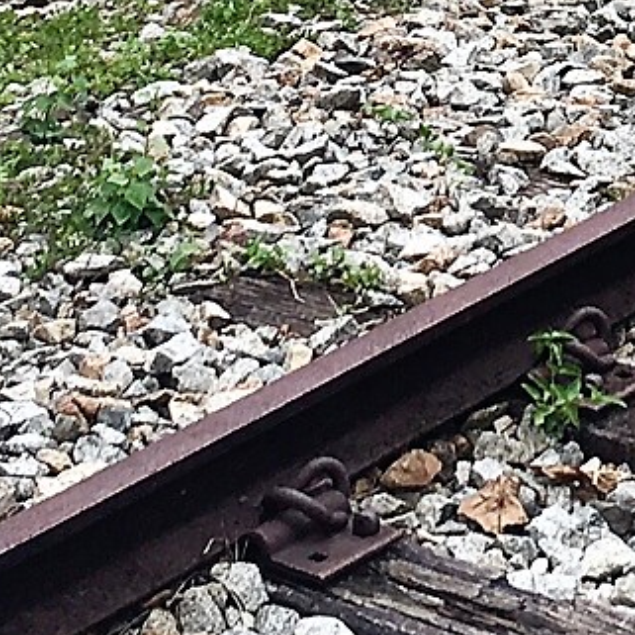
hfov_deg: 10.8
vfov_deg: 10.6
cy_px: -216
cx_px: 611
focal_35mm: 161
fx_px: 3341
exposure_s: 1/527
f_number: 2.2
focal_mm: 4.15
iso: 25
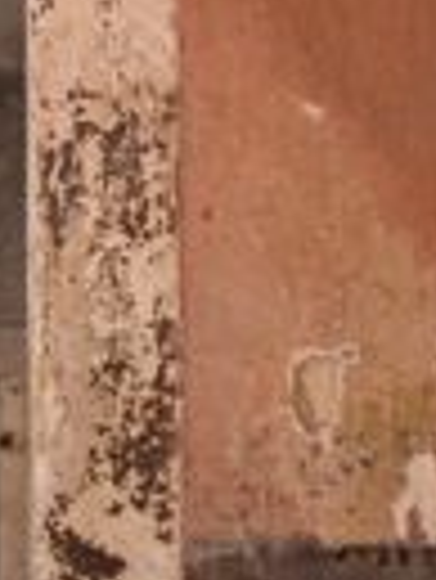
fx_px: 1844
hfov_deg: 13.4
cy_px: 733
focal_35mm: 110
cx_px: 380
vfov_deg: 16.9
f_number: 2.8
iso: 1000
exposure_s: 1/30
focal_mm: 21
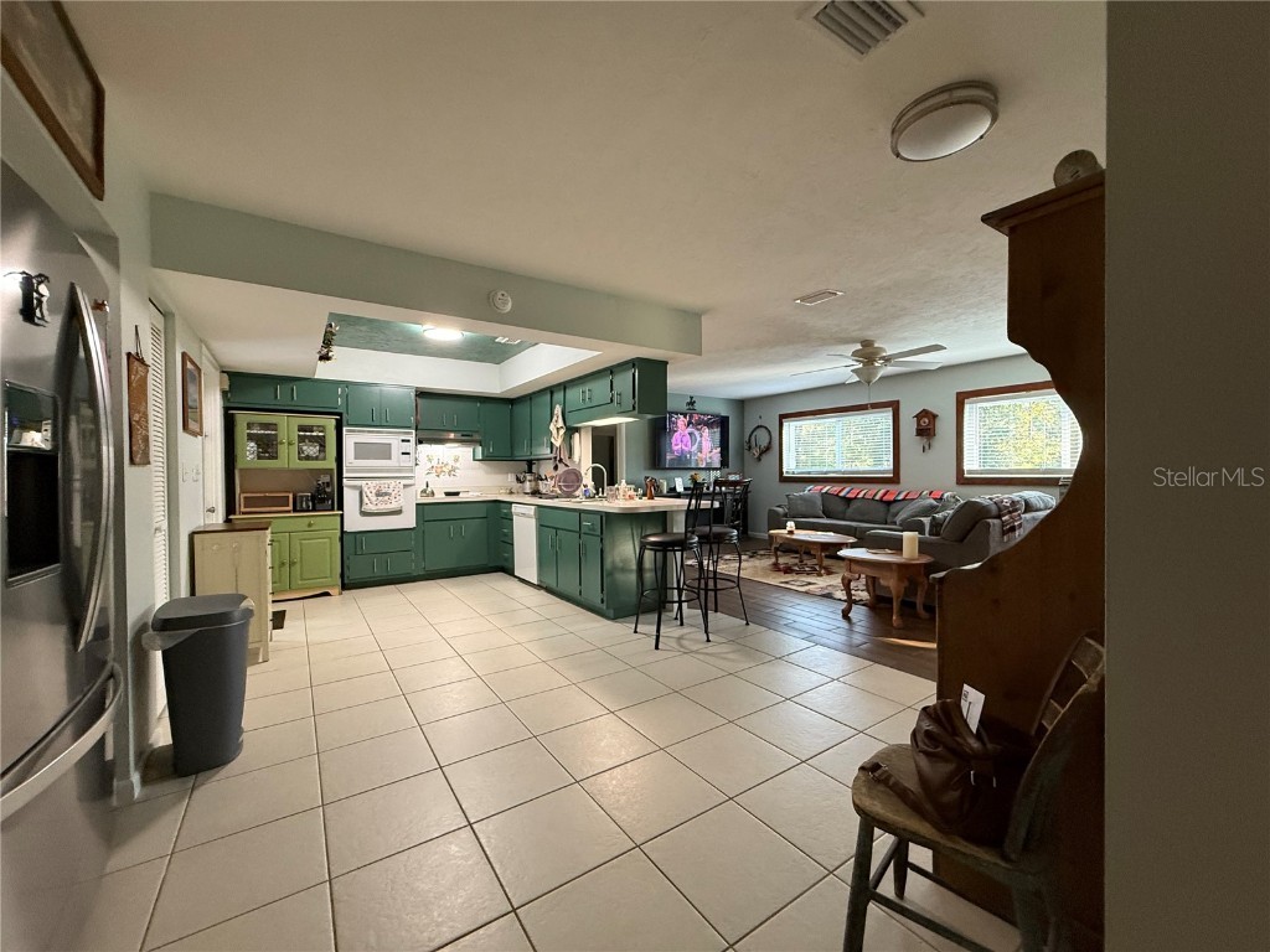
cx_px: 635
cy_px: 476
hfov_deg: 102.1
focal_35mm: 14
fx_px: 514
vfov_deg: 85.7
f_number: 2.2
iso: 500
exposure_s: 1/60
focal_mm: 2.22
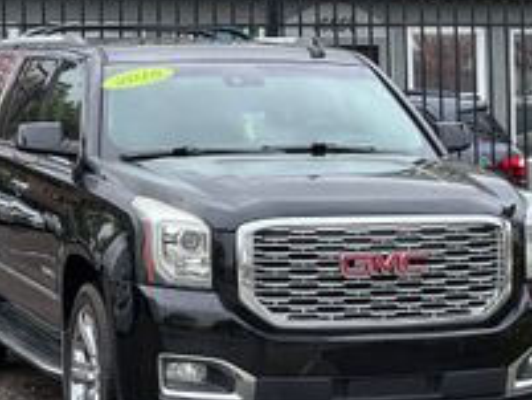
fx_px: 2122
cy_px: 151
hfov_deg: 14.3
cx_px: 318
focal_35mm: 138
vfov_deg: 10.8
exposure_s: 1/121
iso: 25
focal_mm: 9
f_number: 2.8
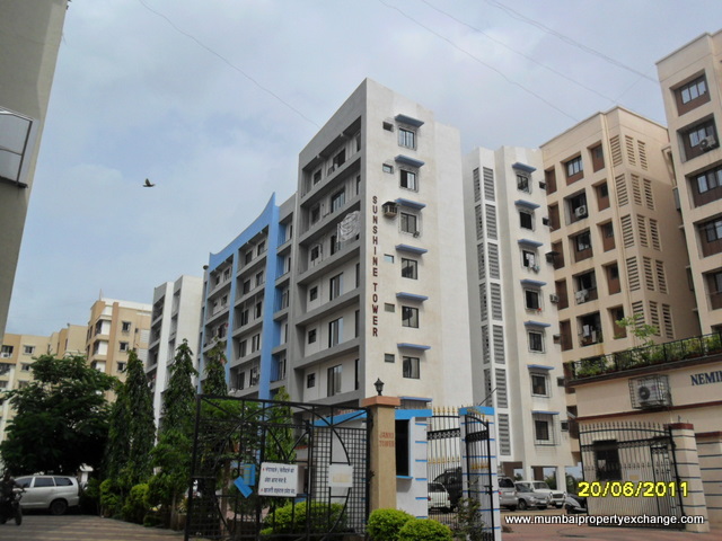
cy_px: 270
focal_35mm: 32
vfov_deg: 44.2
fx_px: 667
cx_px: 361
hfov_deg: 56.8
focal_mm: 5.7
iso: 100
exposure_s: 1/250
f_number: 9.4
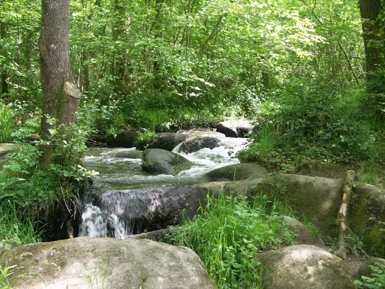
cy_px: 144
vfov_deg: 30.9
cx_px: 192
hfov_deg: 40.4
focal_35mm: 47
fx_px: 523
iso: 64
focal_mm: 12.08
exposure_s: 1/50
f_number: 2.8
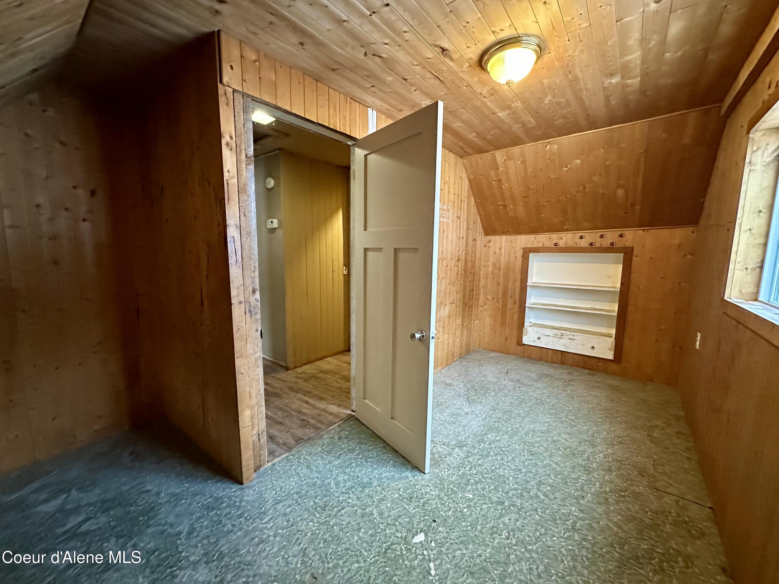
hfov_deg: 102.1
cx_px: 390
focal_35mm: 14
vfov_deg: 85.7
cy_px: 292
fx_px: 315
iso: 1000
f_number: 2.2
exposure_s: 1/60
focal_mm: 2.22
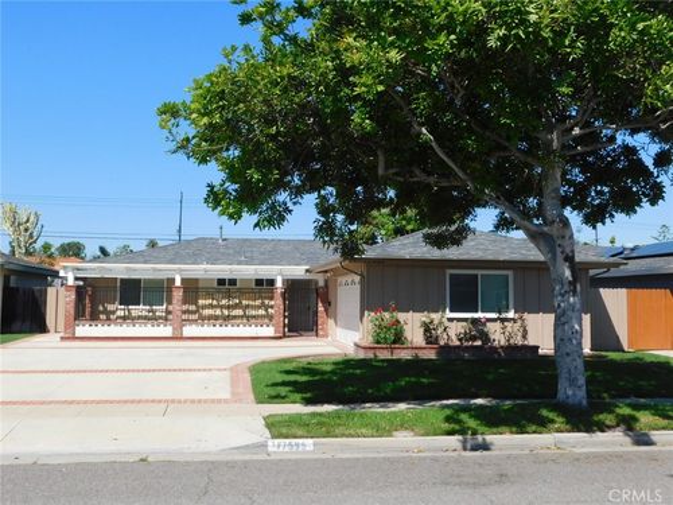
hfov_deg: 51.4
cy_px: 252
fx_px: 700
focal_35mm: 36
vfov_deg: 39.7
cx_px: 336
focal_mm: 6.3
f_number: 3.5
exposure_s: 1/1250
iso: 125
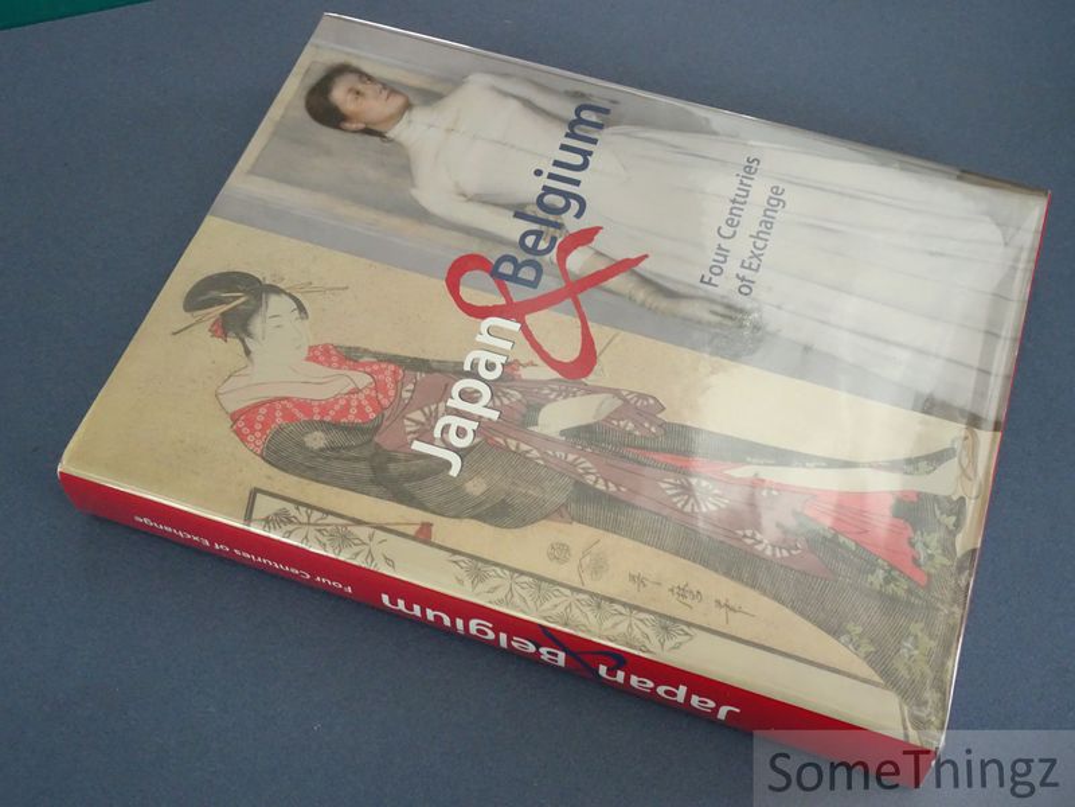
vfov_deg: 36.0
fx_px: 1242
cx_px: 538
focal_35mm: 40
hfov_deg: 46.8
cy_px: 404
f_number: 4
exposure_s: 1/60
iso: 640
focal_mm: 6.8
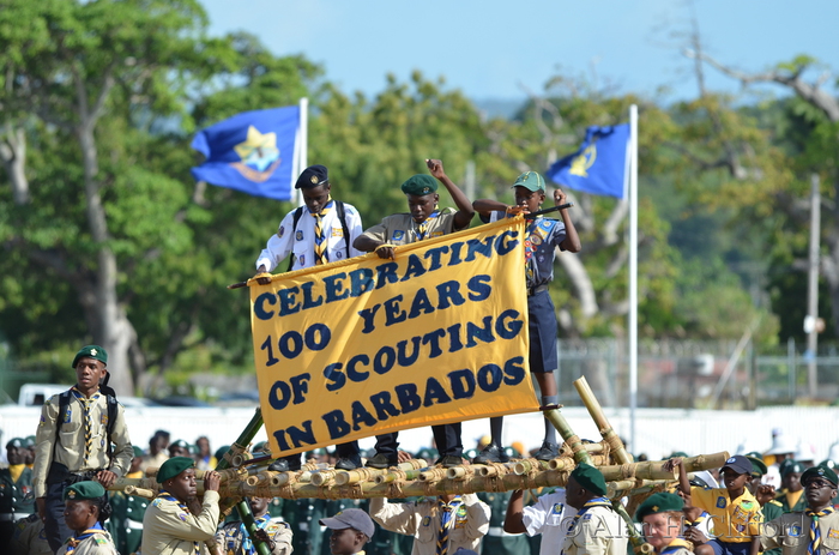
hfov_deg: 4.2
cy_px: 278
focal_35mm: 495
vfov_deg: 2.8
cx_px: 420
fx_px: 11508
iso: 200
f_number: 5.3
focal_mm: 330
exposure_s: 1/800
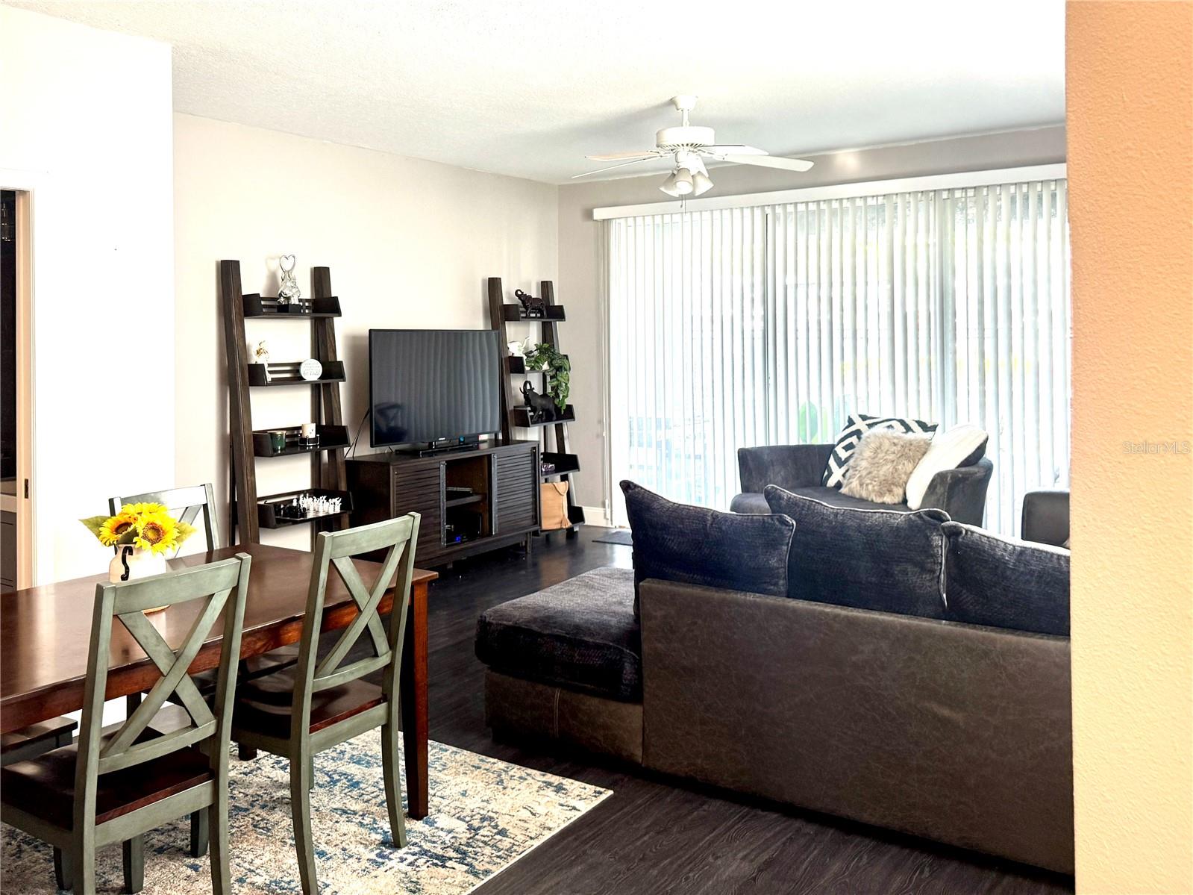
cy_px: 448
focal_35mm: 24
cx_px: 596
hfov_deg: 71.6
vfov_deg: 56.8
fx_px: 827
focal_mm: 6.76
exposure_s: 1/60
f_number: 1.78
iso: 125
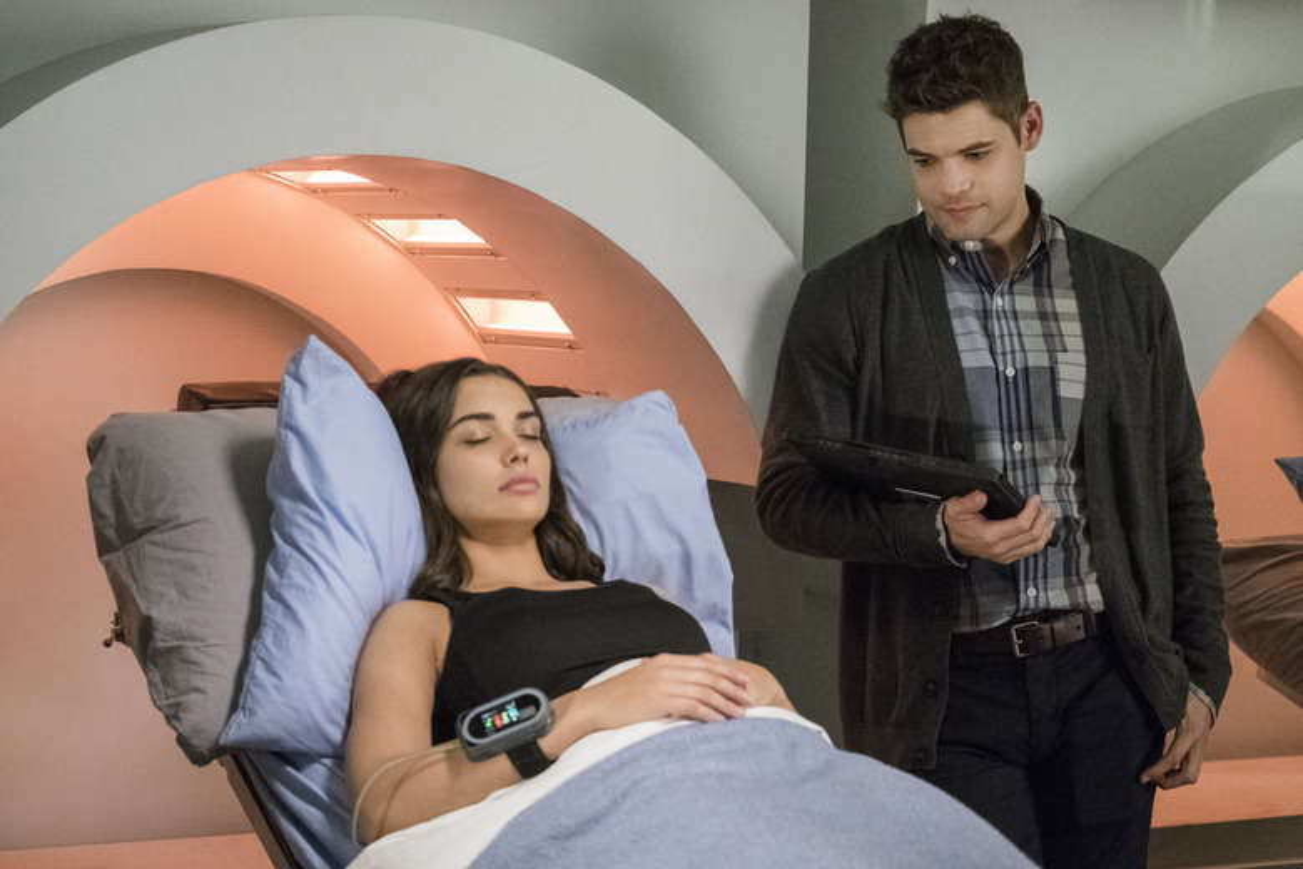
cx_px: 652
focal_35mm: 88
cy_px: 434
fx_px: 3185
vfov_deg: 15.5
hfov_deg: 23.1
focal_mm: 58.7
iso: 8000
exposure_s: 1/125
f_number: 2.8
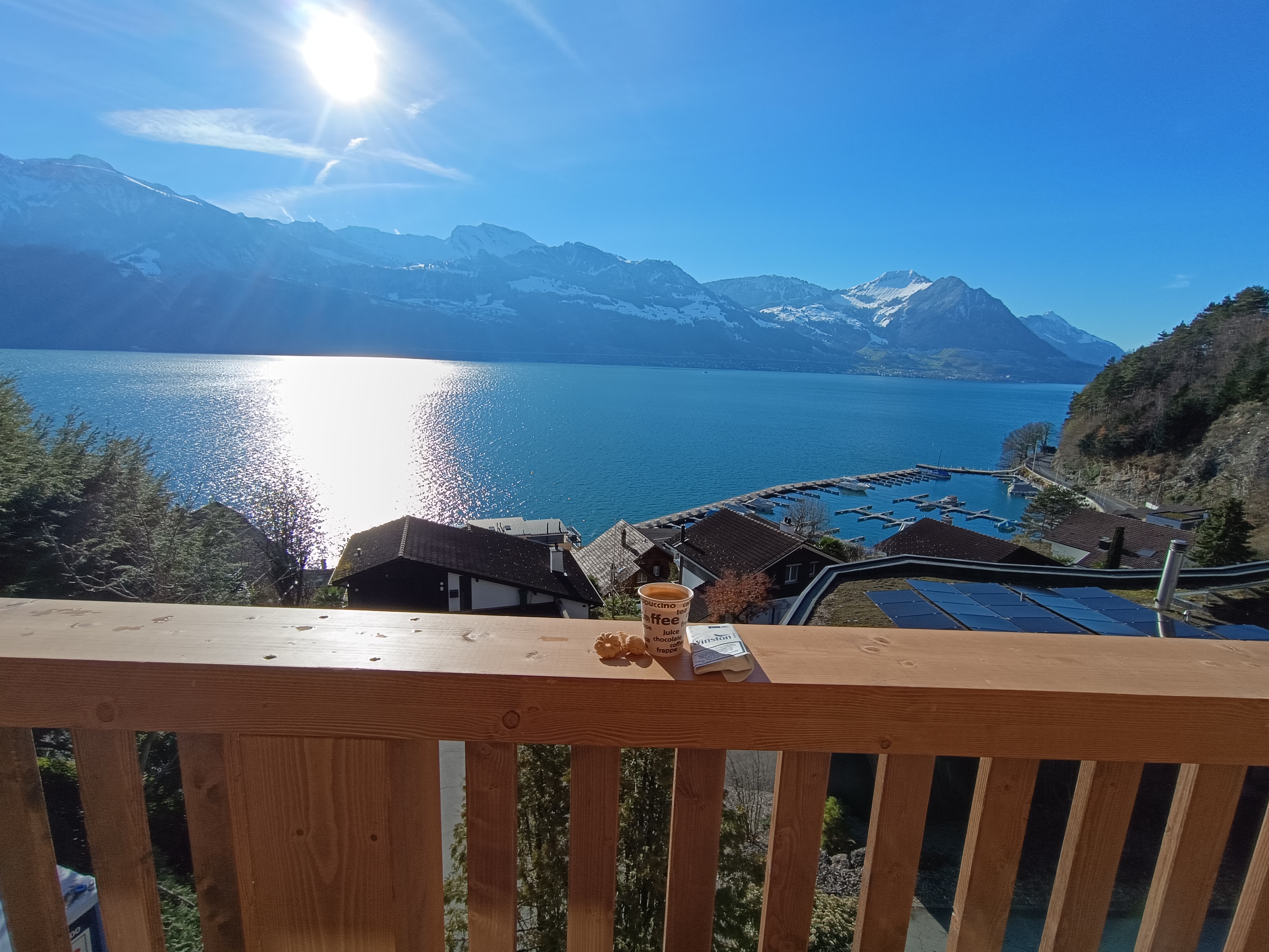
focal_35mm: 16
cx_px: 634
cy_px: 476
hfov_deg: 94.5
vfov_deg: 78.1
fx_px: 587
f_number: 2.2
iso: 52
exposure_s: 1/1894
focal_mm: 1.66
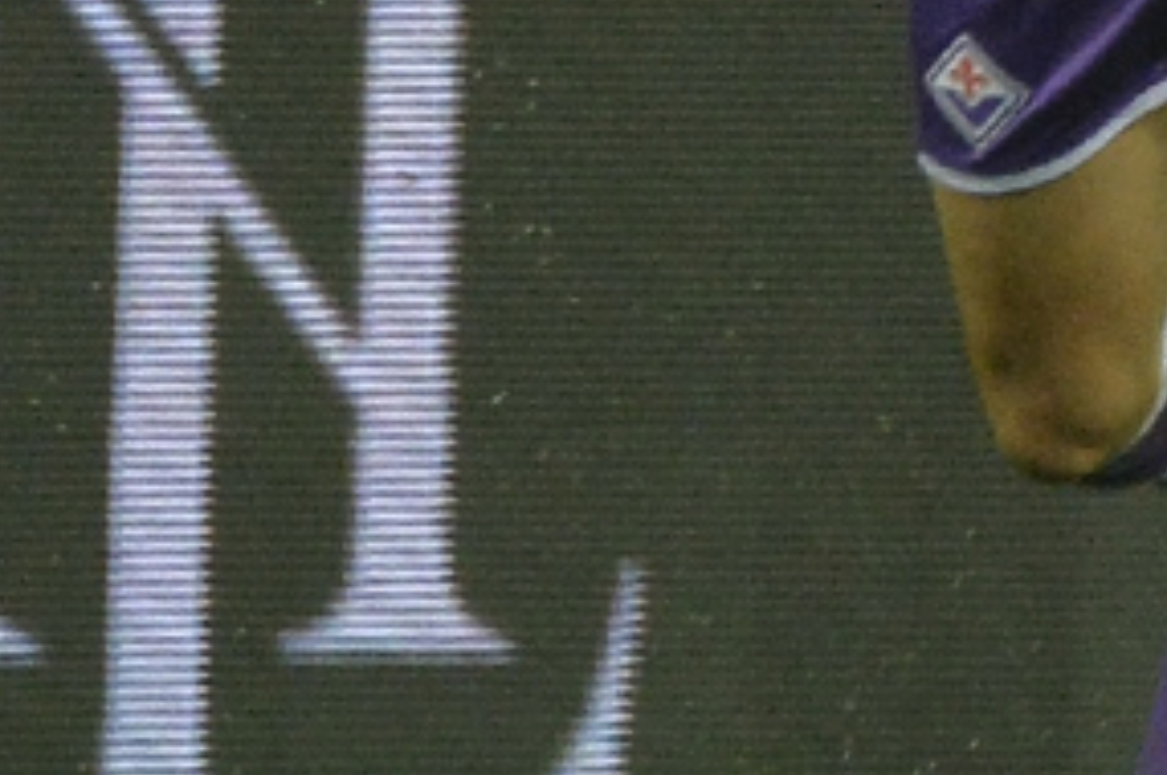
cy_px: -322
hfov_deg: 1.2
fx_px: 54397
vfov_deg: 0.8
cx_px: 2179
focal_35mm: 1680
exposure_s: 1/1000
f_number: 5.6
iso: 2500
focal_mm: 400
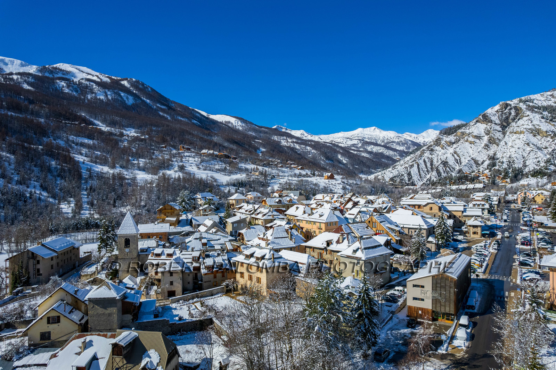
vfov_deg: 57.2
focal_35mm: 22
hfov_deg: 78.6
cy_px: 185
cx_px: 278
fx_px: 340
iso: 100
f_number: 2.8
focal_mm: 8.4
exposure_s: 1/5000
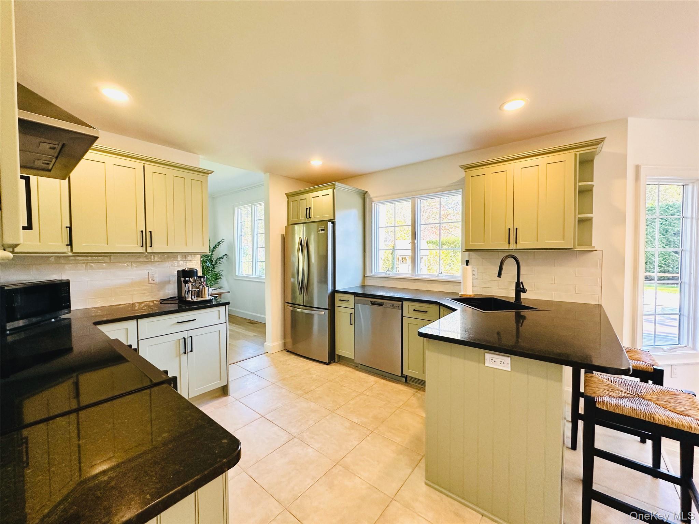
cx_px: 350
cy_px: 262
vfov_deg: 85.7
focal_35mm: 14
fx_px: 283
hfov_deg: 102.1
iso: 200
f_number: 2.2
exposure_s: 1/120
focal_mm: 2.22
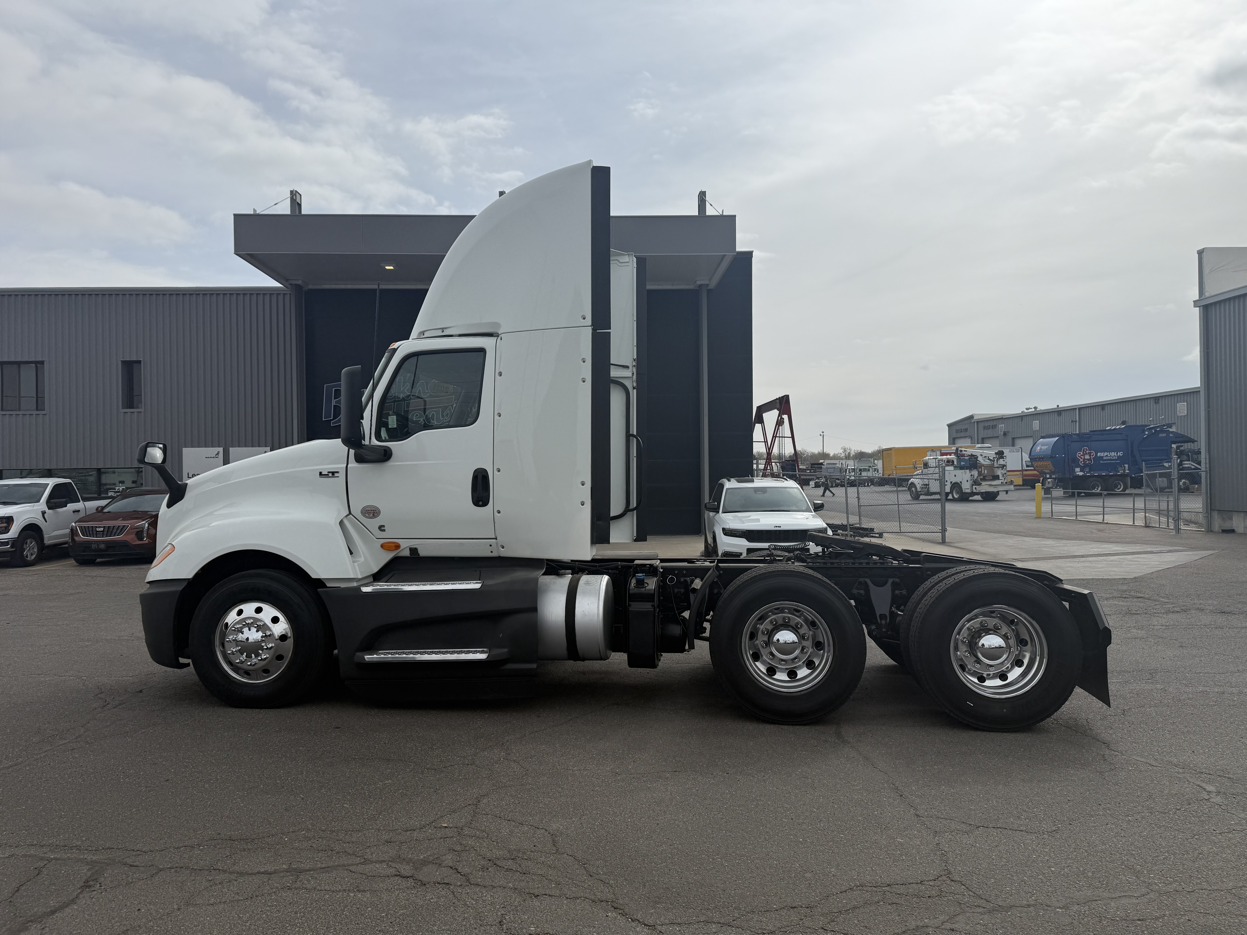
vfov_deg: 56.8
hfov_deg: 71.6
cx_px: 624
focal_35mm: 24
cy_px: 468
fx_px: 865
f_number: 1.78
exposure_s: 1/11905
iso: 80
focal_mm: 6.76
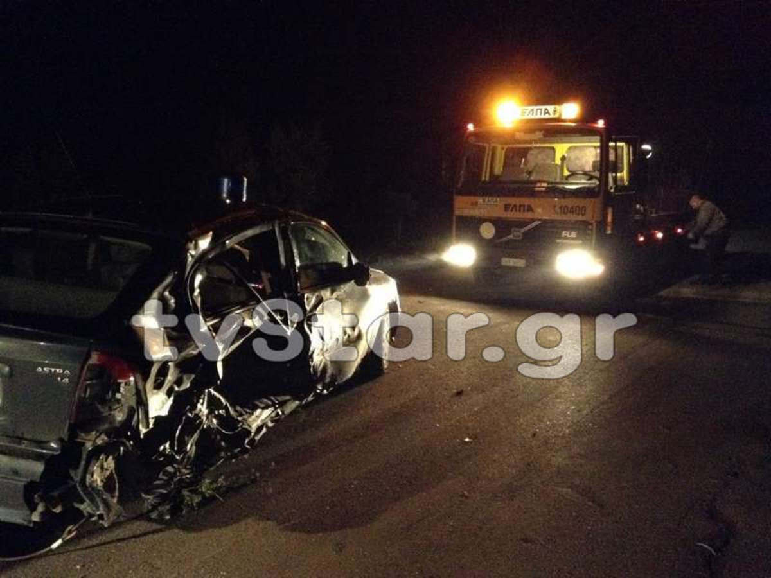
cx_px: 386
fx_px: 735
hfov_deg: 55.4
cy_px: 289
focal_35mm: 33
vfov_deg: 42.9
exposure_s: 1/15
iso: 640
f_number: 2.4
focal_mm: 3.3
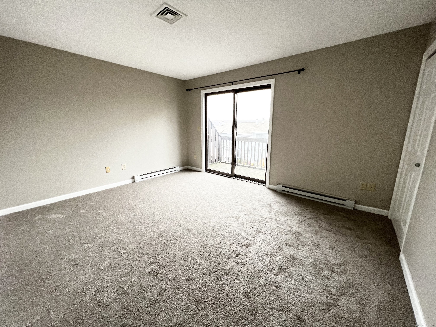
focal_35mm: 13
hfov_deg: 106.2
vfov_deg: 89.9
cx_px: 218
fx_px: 164
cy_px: 164
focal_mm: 1.57
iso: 160
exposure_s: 1/60
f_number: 1.8
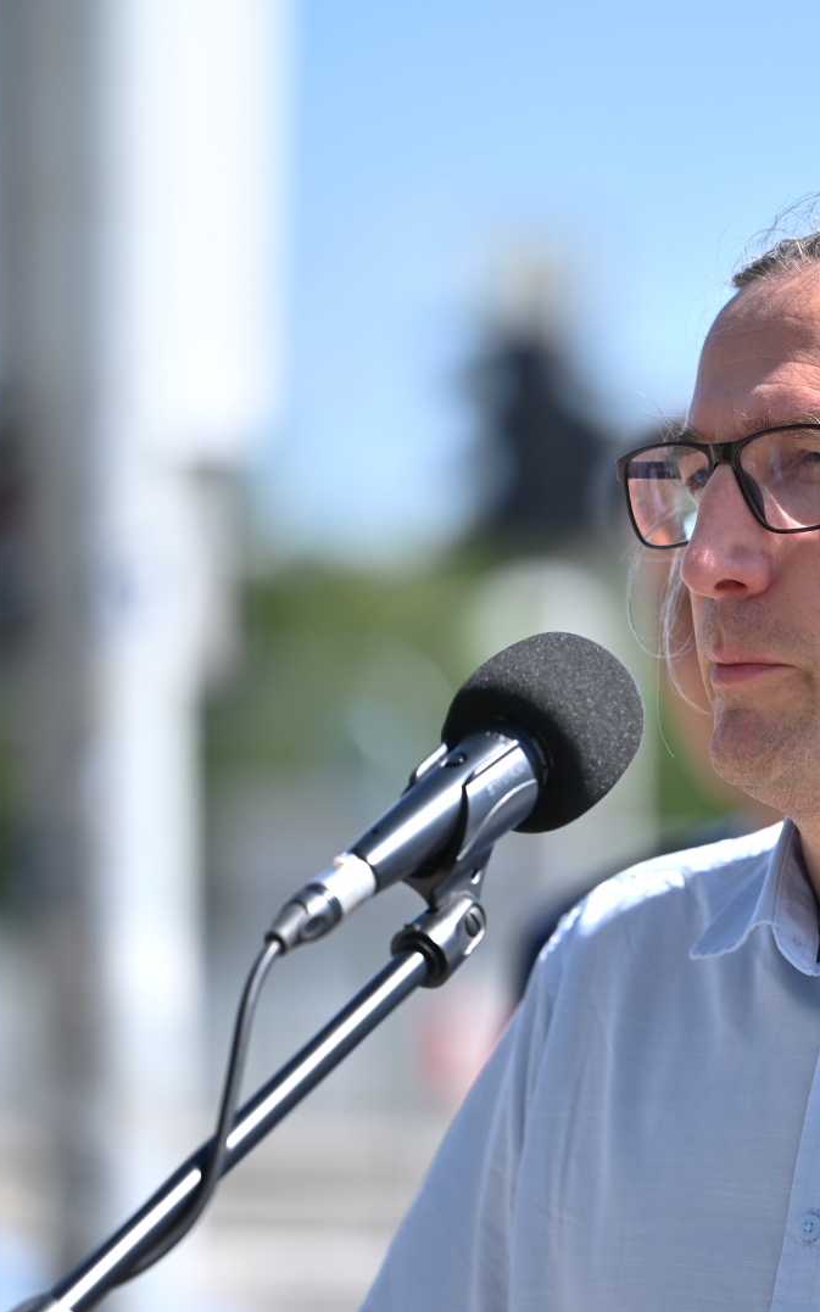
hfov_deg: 4.8
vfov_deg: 7.6
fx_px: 9870
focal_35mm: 276
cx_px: 736
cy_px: 657
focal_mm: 180
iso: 140
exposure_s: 1/2000
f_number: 2.8
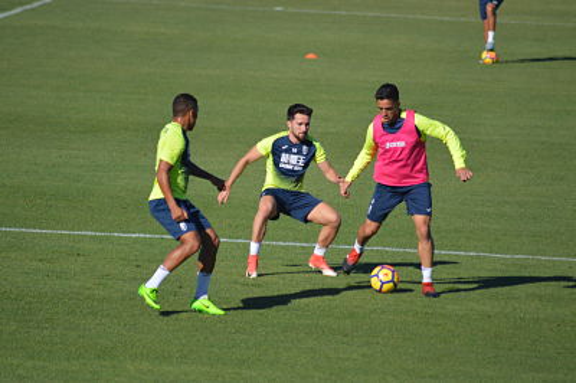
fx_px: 7194
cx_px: 288
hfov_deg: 4.6
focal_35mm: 450
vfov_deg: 3.0
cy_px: 192
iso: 320
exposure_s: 1/2000
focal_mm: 300
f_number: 5.6
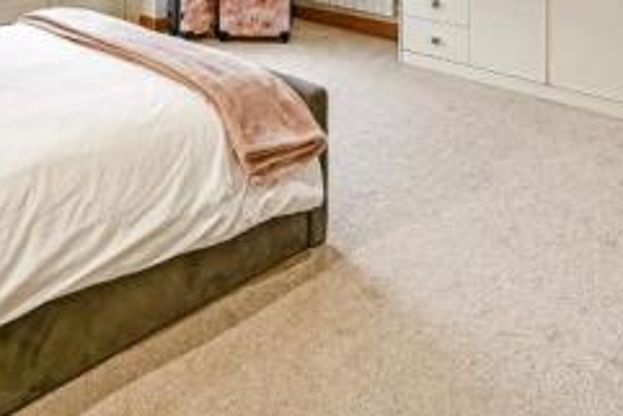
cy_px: -118
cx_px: 244
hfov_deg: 50.3
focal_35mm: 38
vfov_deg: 28.9
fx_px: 658
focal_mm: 14
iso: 250
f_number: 9
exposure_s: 1/4
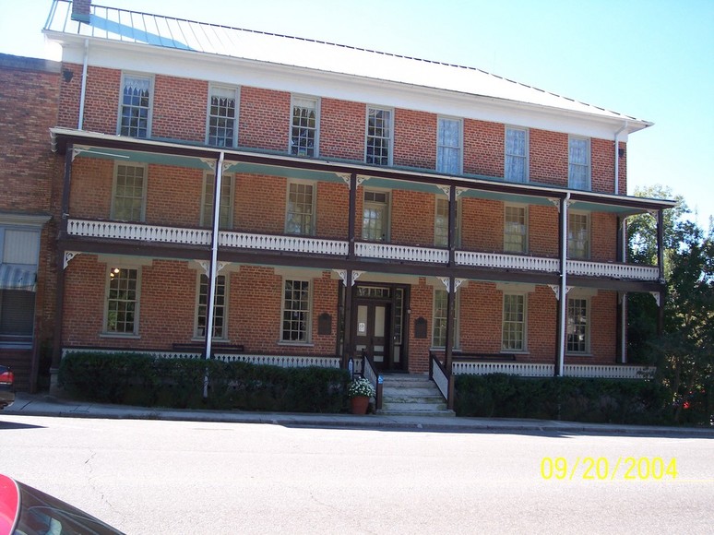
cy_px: 268
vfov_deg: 37.7
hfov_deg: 49.0
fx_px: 784
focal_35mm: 38
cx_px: 357
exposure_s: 1/350
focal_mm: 8
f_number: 2.8
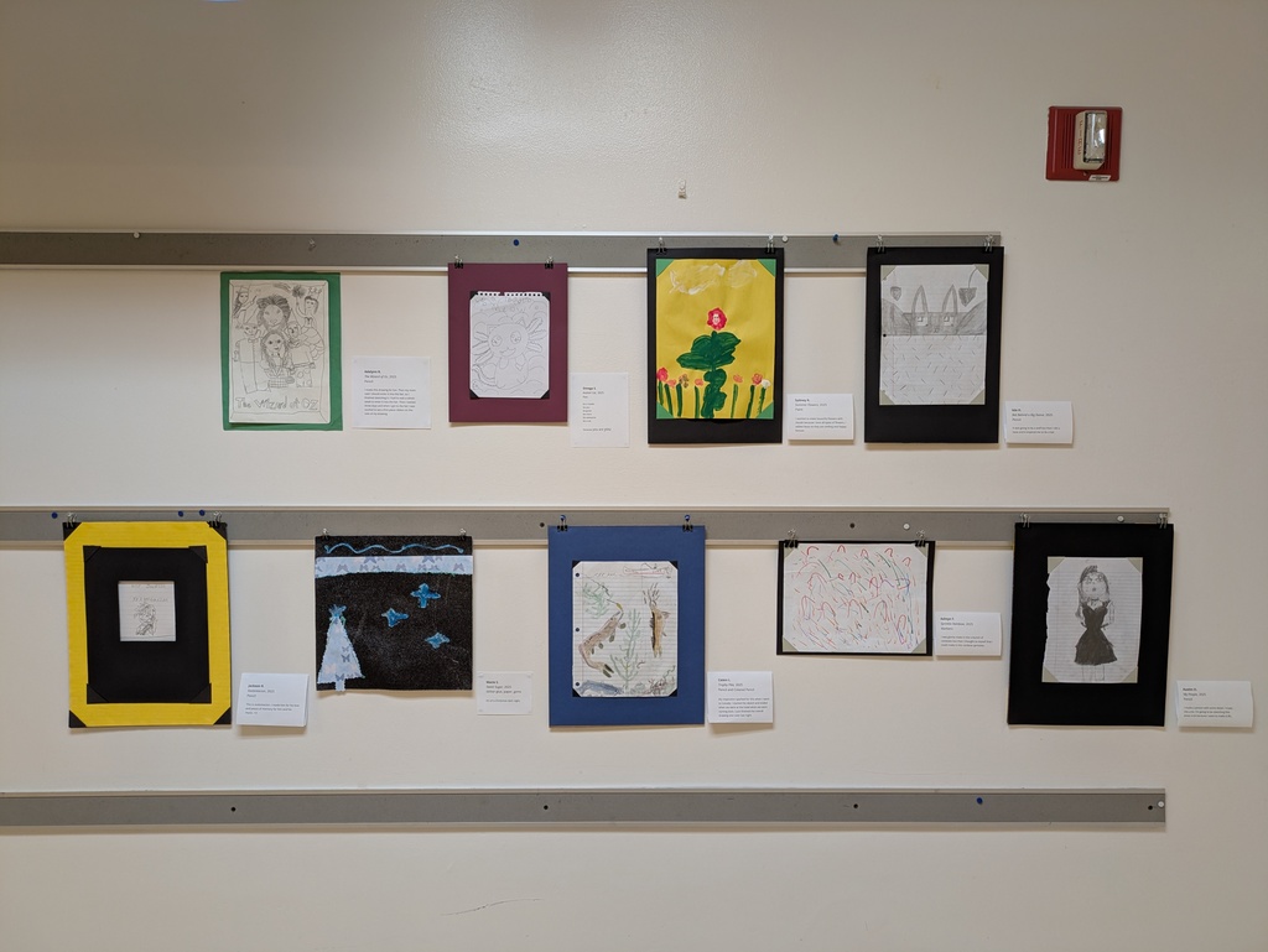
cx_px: 634
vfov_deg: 54.9
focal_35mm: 25
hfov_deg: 69.4
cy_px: 476
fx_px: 916
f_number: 1.89
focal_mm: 5.43
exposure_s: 1/24
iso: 60
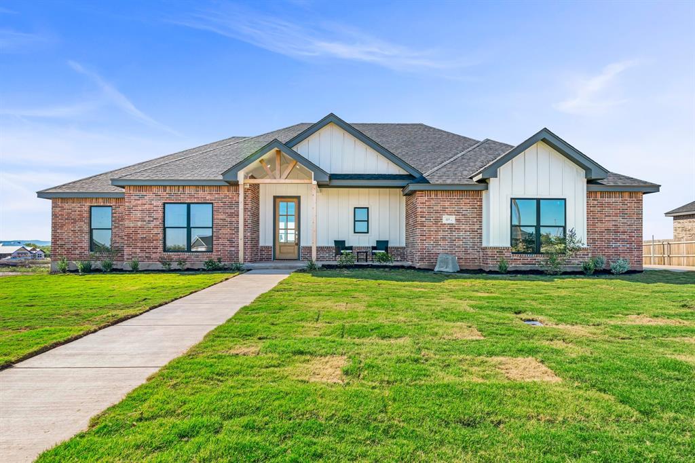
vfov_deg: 63.2
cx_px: 348
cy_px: 232
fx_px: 376
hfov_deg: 85.4
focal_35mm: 20
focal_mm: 19.5
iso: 250
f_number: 9
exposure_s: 1/320
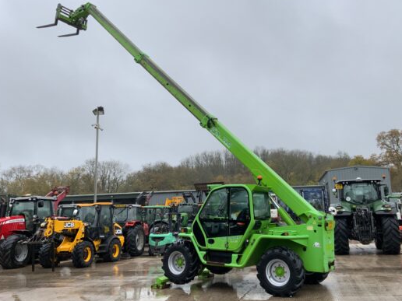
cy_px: 142
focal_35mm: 36
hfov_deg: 51.2
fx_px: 418
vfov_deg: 39.6
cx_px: 231
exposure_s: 1/80
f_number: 1.8
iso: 64
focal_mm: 3
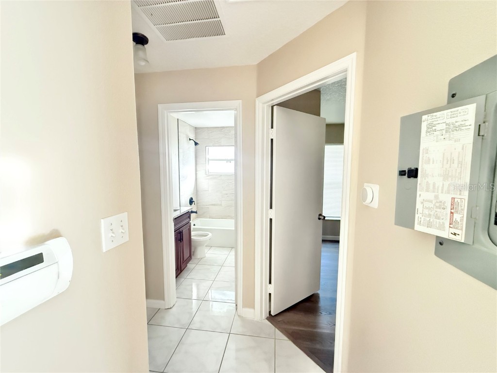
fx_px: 201
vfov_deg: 85.7
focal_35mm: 14
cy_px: 186
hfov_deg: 102.1
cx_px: 248
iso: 1250
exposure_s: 1/49
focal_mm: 2.22
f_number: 2.2
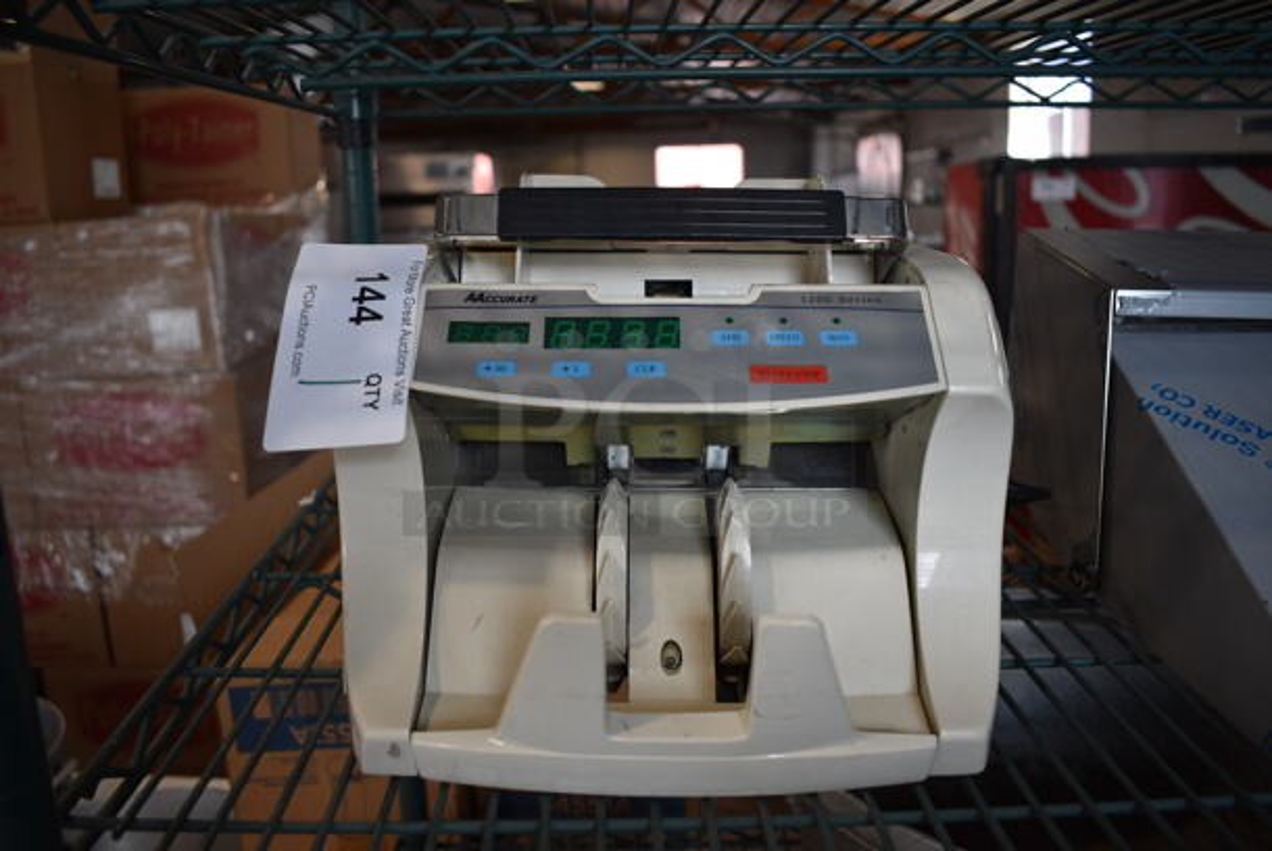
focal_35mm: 30
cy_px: 426
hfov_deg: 61.9
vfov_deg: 43.7
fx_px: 1061
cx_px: 636
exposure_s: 1/250
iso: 400
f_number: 3.8
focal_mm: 20
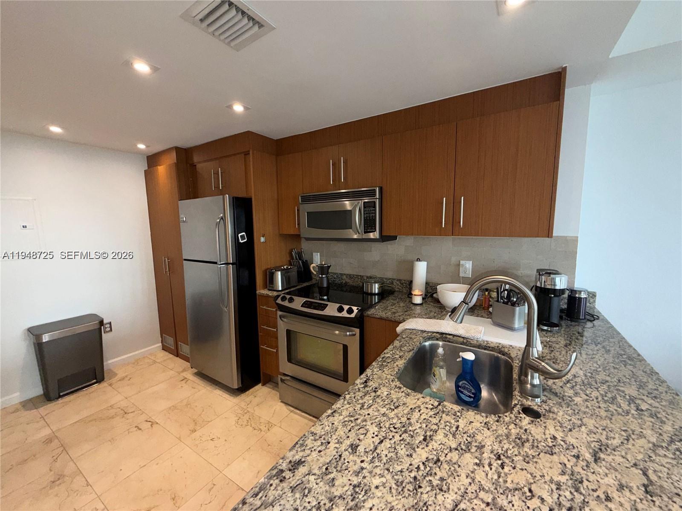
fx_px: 276
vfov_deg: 85.7
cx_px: 341
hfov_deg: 102.1
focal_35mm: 14
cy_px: 256
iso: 80
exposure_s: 1/60
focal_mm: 2.22
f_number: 2.2
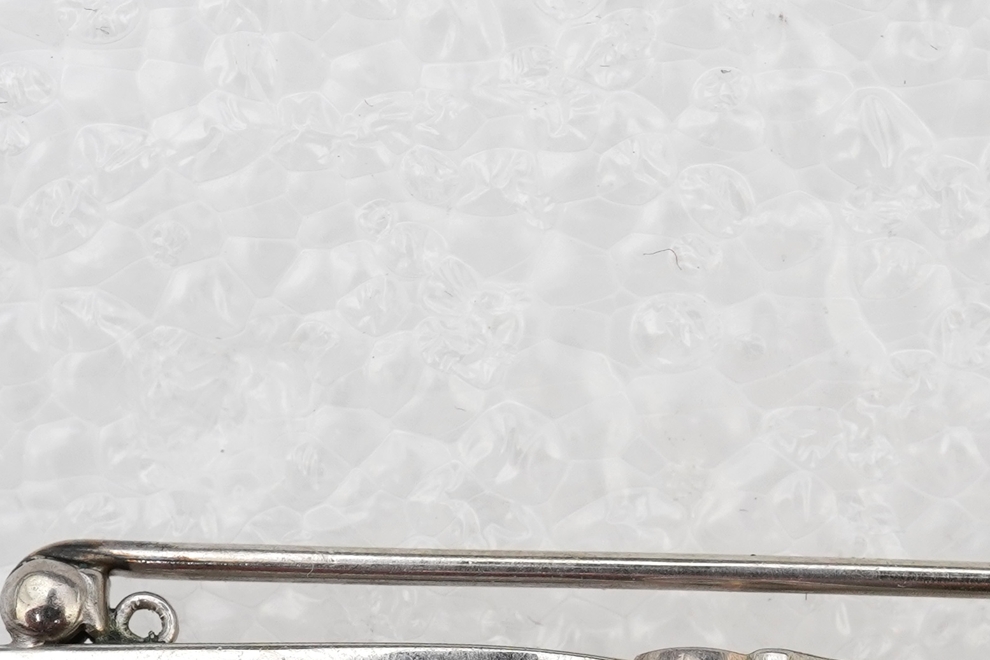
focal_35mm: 114
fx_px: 3135
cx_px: 769
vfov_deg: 11.9
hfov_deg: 17.8
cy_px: 693
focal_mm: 30
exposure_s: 1/100
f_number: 18
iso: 500
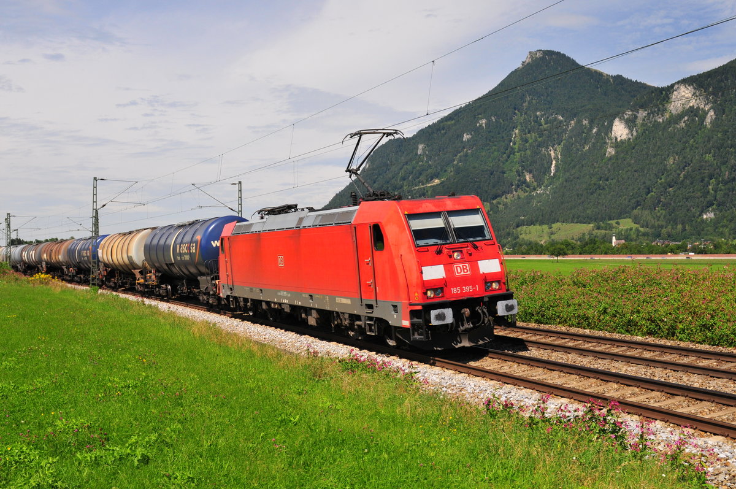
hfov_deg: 46.4
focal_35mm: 42
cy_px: 244
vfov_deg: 31.8
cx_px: 368
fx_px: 858
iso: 500
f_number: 7.1
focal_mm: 28
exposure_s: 1/800
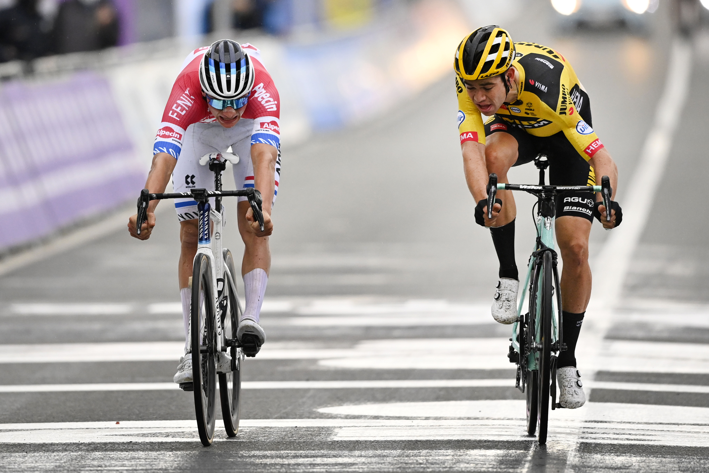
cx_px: 354
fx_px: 9846
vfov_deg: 2.7
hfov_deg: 4.1
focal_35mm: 500
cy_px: 236
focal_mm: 500
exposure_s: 1/1000
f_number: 4
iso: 3200
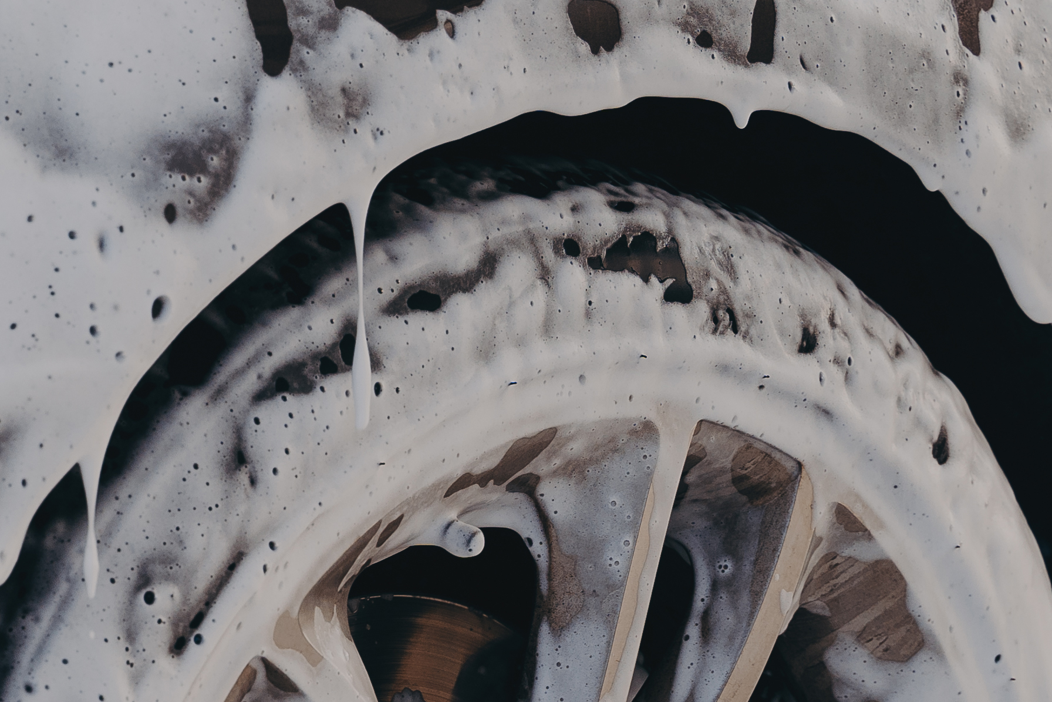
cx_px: 19
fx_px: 4500
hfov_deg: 13.2
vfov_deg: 8.7
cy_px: 1086
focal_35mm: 154
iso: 200
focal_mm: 46
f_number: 4
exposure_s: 1/500
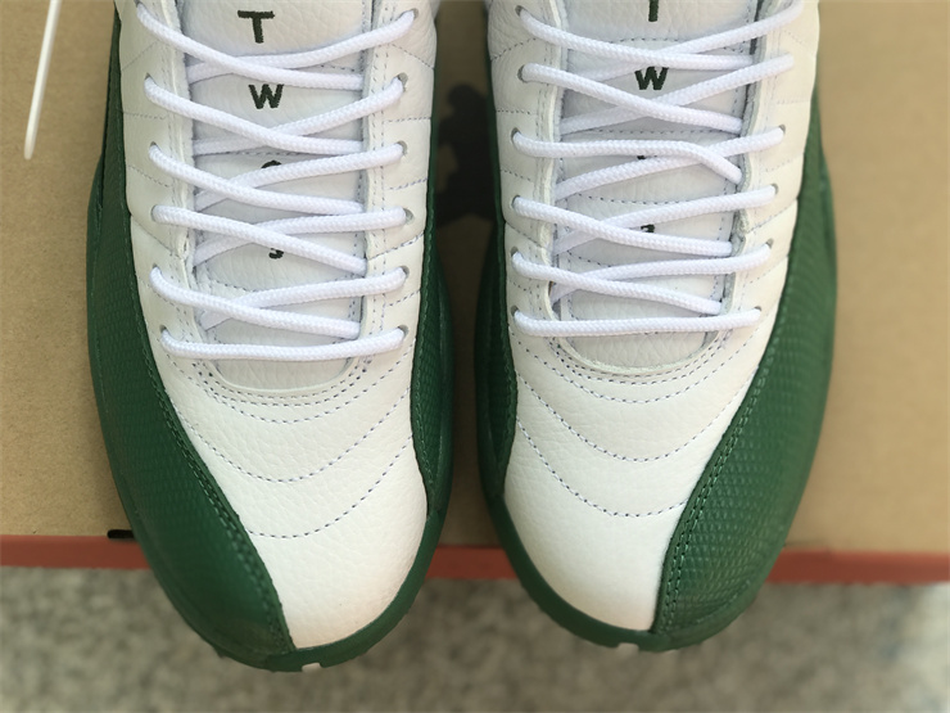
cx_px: 475
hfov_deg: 33.8
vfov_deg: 25.7
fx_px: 1564
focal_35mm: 57
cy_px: 356
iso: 20
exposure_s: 1/142
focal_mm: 6.6
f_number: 2.8
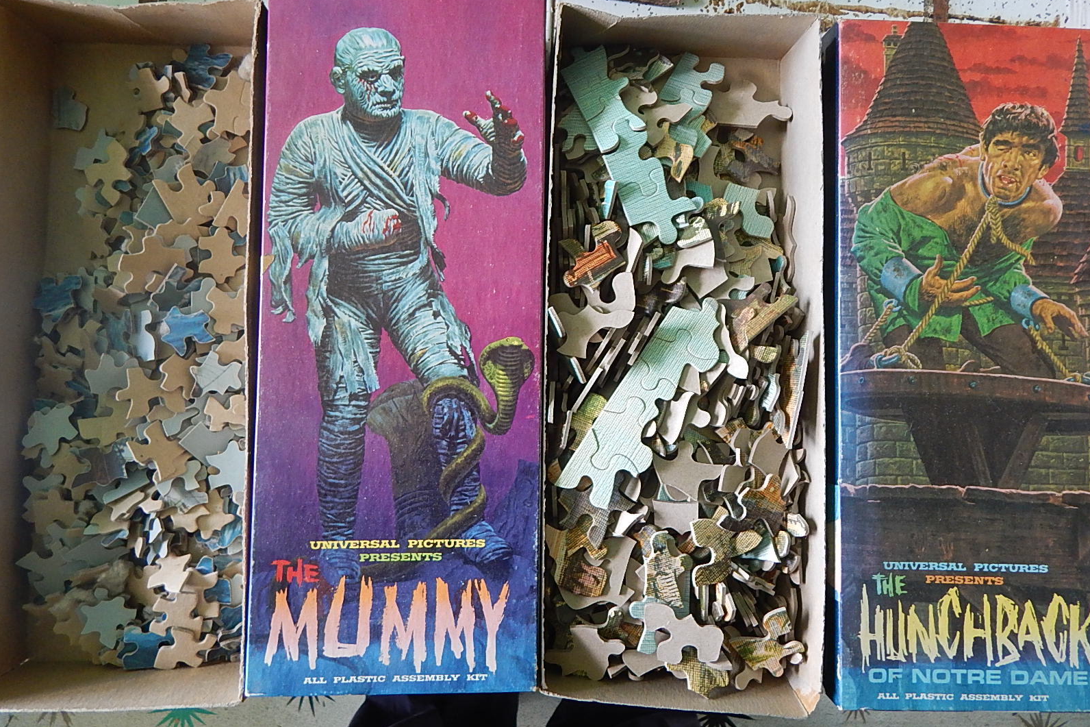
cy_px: 330
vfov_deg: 55.0
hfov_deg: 76.1
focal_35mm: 23
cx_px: 546
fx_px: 696
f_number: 3
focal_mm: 4
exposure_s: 1/30
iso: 220
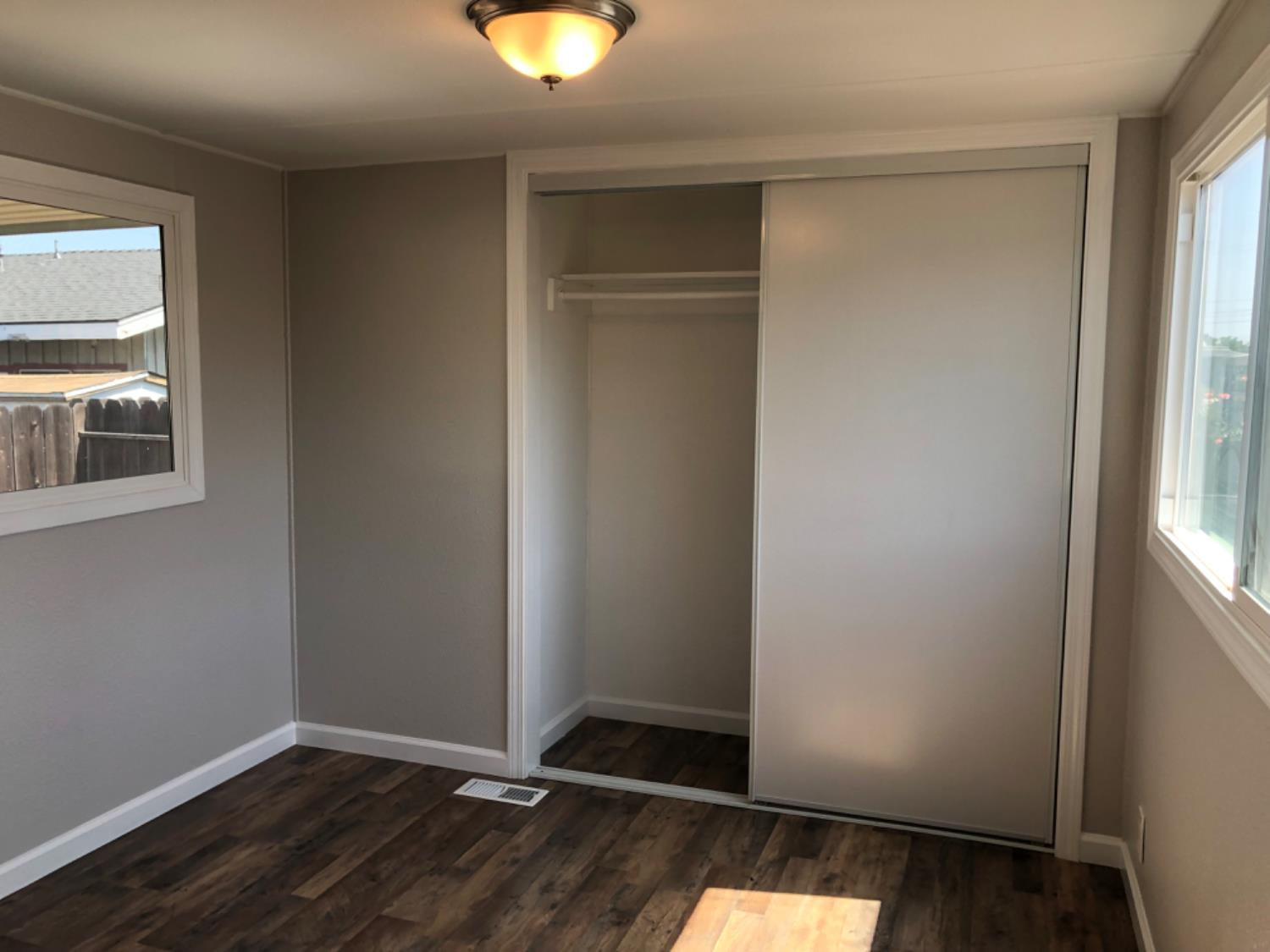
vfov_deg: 49.7
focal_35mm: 28
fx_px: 1027
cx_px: 635
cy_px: 476
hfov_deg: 63.4
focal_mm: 4
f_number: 1.8
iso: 32
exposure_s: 1/120
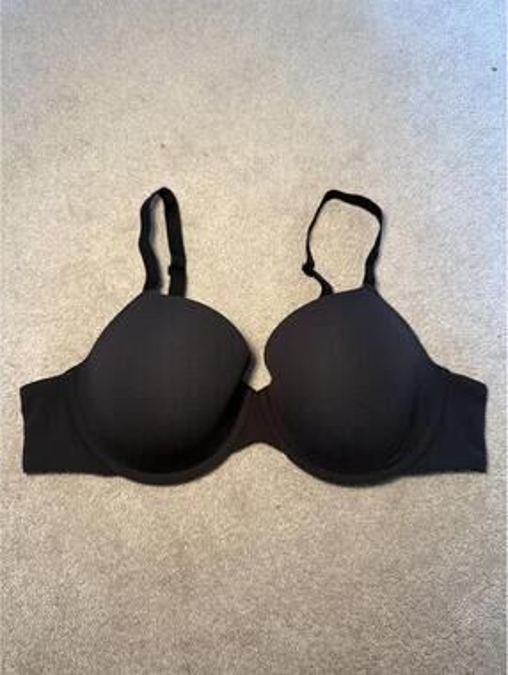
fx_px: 469
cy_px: 338
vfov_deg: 71.5
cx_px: 254
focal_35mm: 24
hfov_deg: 56.9
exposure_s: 1/60
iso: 640
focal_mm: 6.76
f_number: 1.78
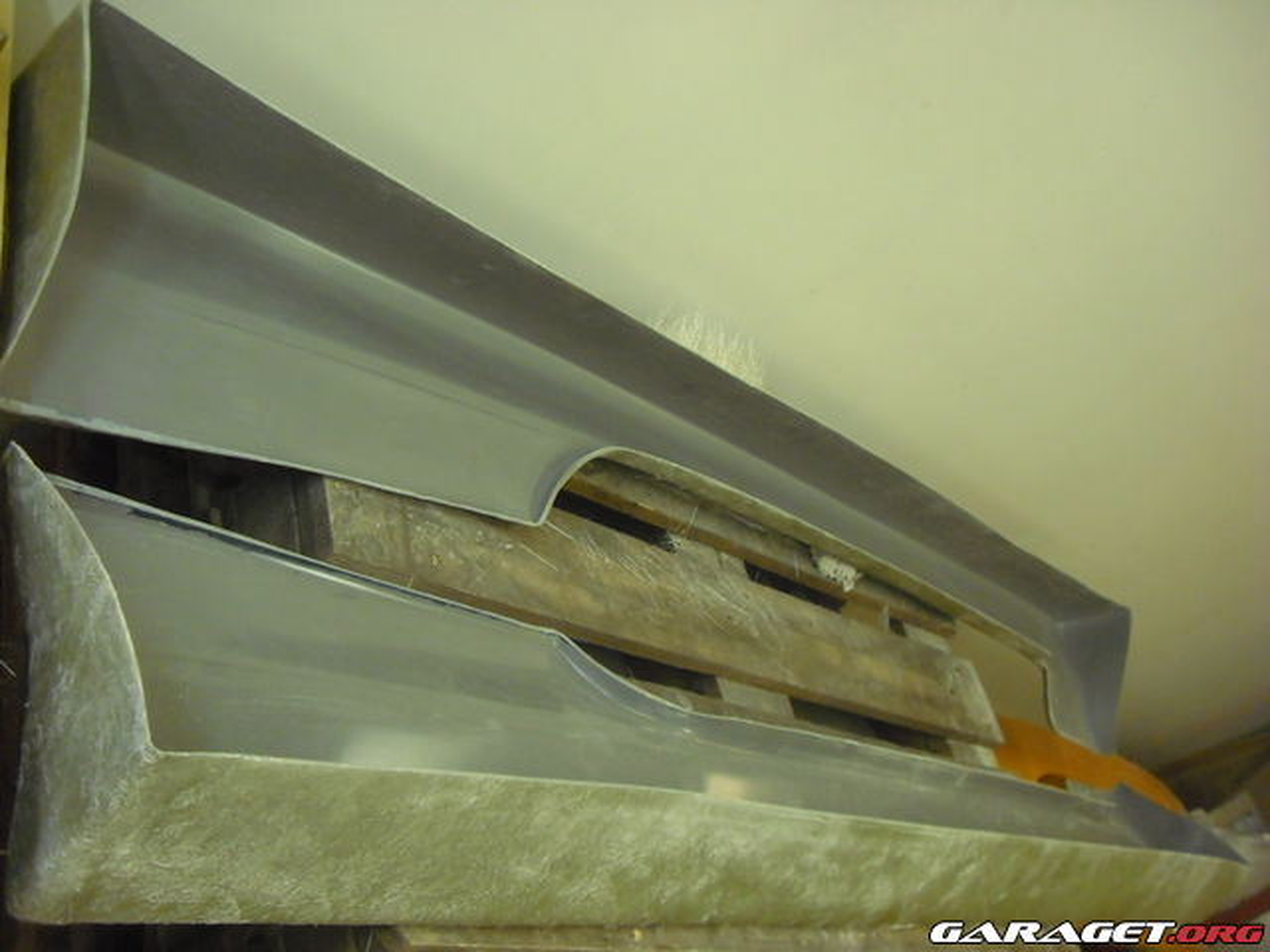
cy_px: 476
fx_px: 1357
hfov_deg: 50.1
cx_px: 635
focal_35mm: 37
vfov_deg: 38.7
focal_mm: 6.2
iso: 400
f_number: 2.7
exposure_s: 1/60
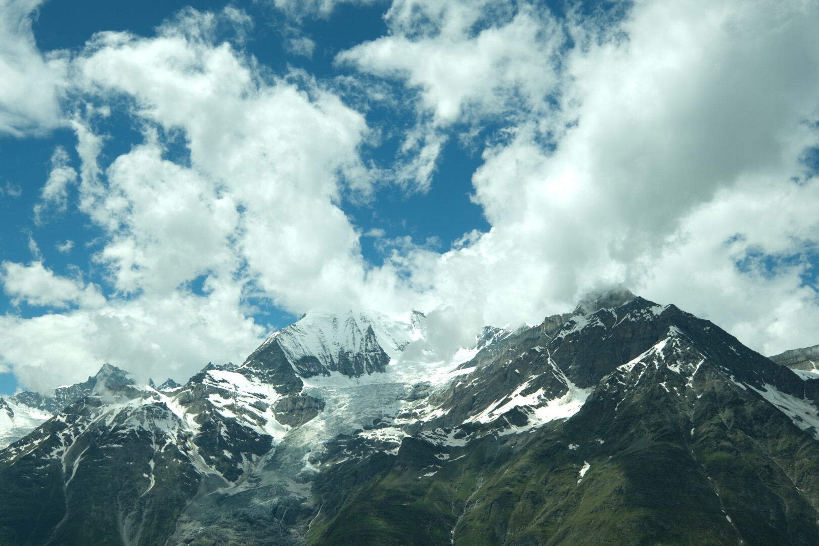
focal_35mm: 36
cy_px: 273
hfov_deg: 53.1
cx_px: 410
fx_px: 819
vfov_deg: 36.9
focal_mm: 24
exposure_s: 1/320
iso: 80
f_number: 9
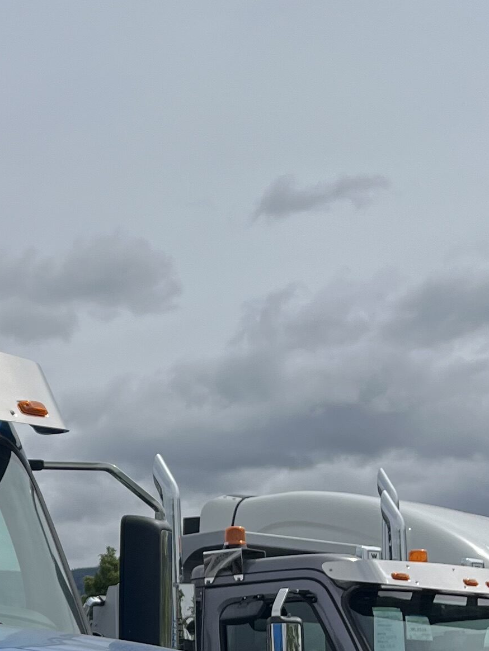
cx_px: -200
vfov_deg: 21.0
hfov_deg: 15.4
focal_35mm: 90
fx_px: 1695
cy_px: 652
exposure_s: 1/6897
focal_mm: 5.1
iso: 50
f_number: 1.6
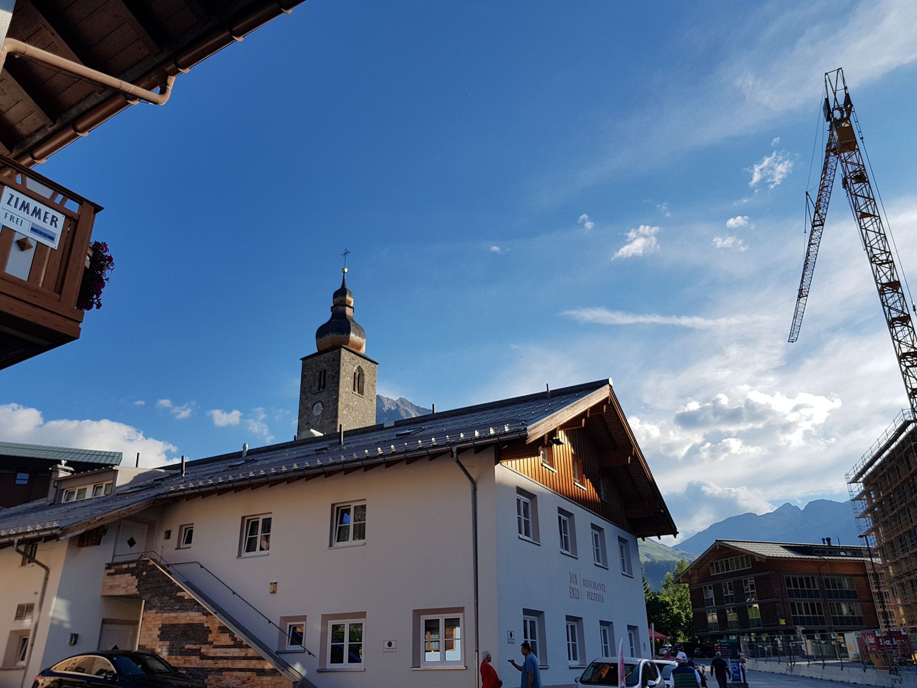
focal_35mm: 26
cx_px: 458
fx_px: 689
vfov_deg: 53.1
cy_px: 344
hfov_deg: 67.3
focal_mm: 4.2
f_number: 1.7
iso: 50
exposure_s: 1/2664
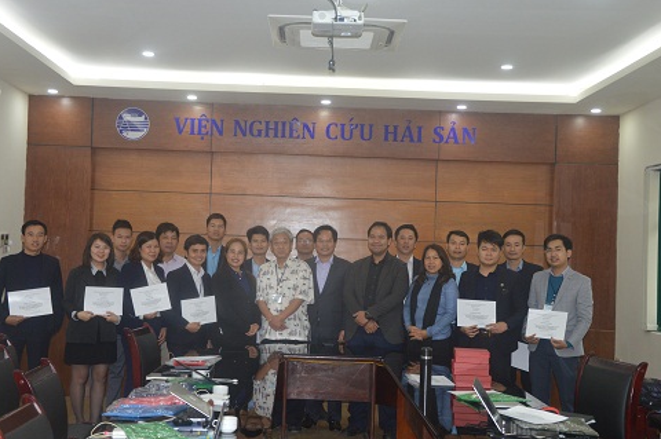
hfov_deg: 39.6
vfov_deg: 26.9
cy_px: 220
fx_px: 917
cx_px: 325
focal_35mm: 50
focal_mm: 32
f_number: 4.2
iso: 800
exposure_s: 1/60
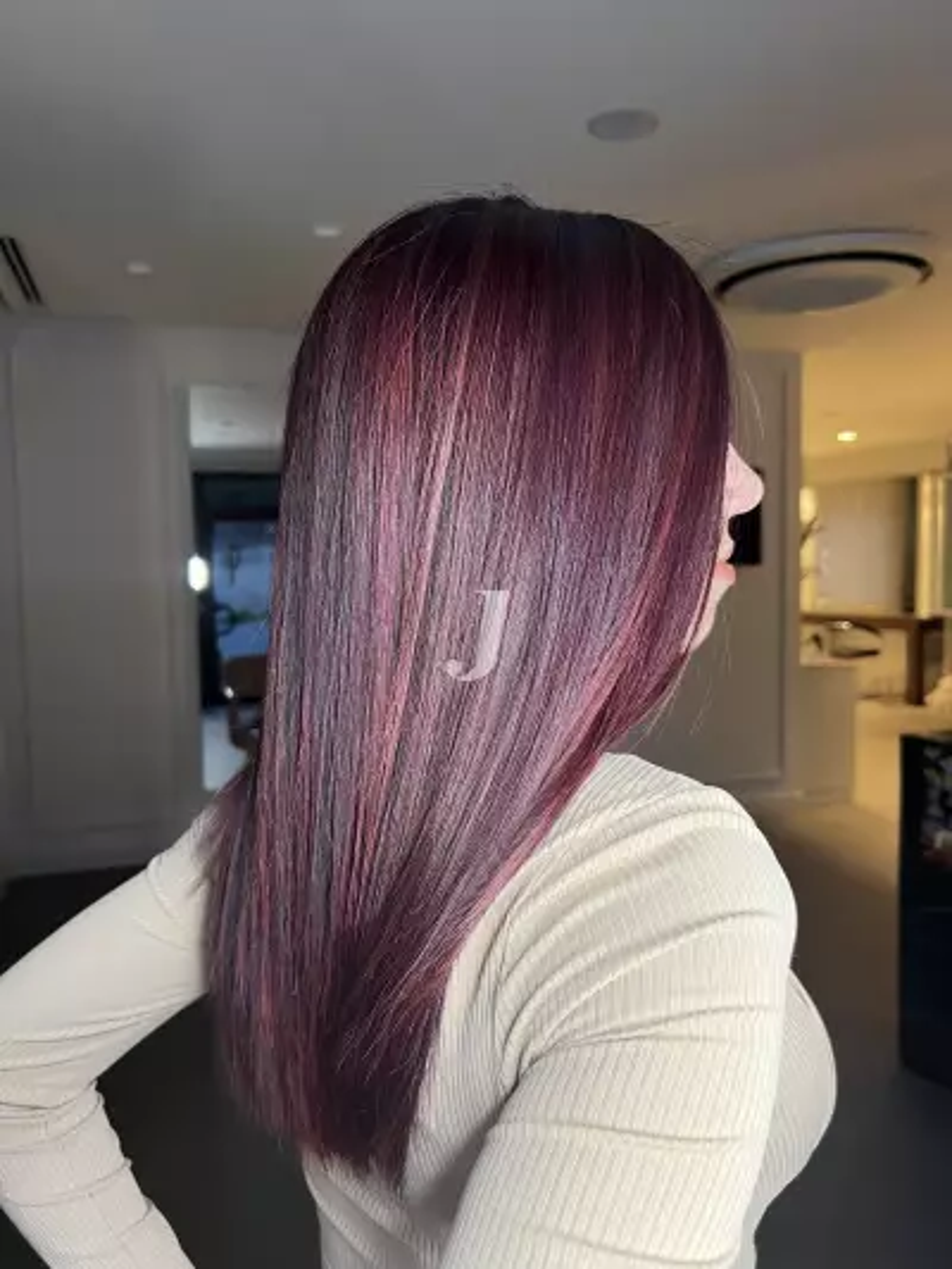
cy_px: 634
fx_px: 953
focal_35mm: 26
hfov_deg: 53.1
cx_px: 476
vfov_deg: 67.3
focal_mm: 5.7
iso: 125
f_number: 1.5
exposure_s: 1/70
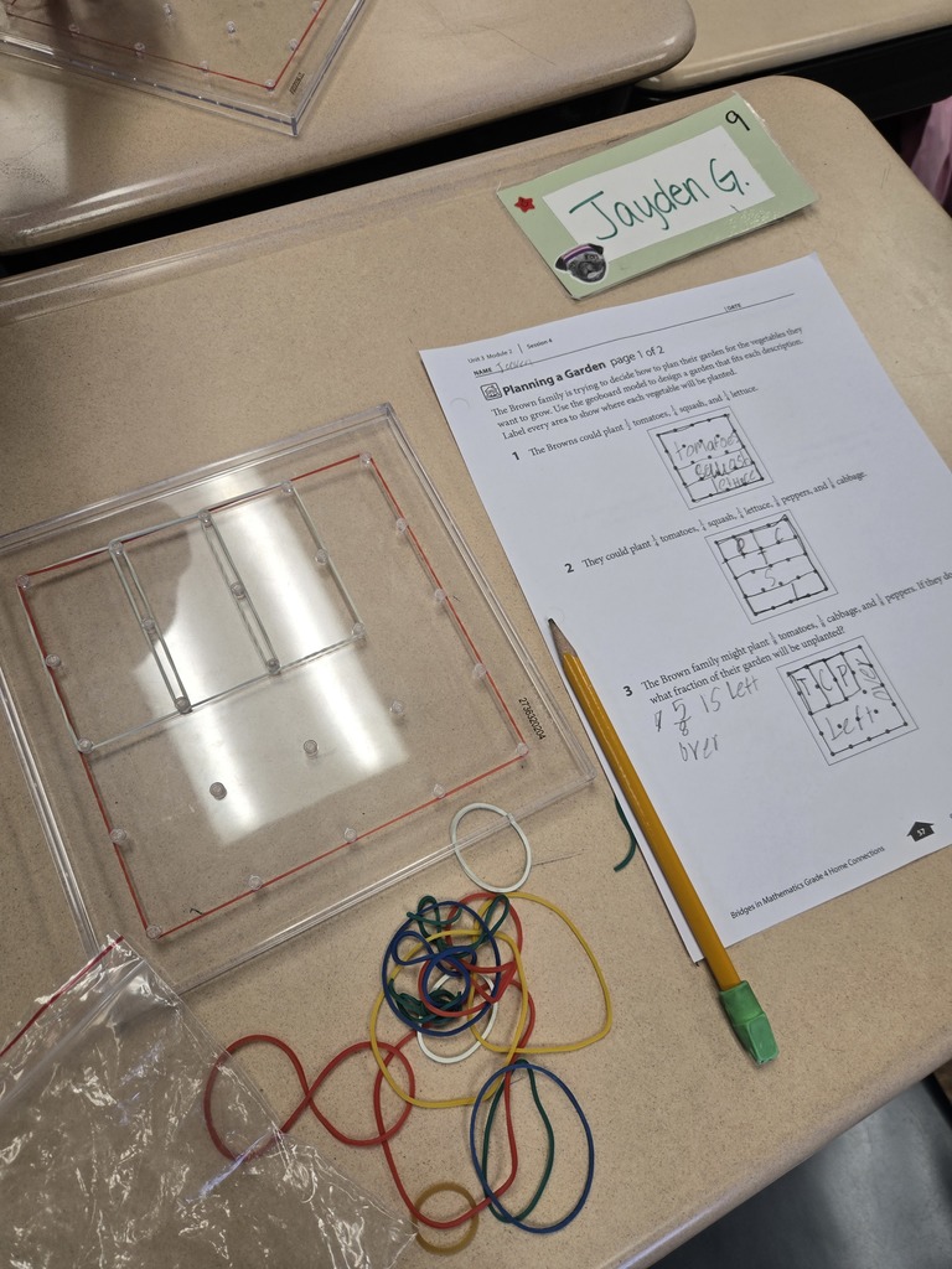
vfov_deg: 73.9
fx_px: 843
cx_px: 476
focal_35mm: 23
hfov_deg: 58.9
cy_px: 634
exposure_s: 1/120
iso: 100
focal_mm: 5.4
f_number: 1.8
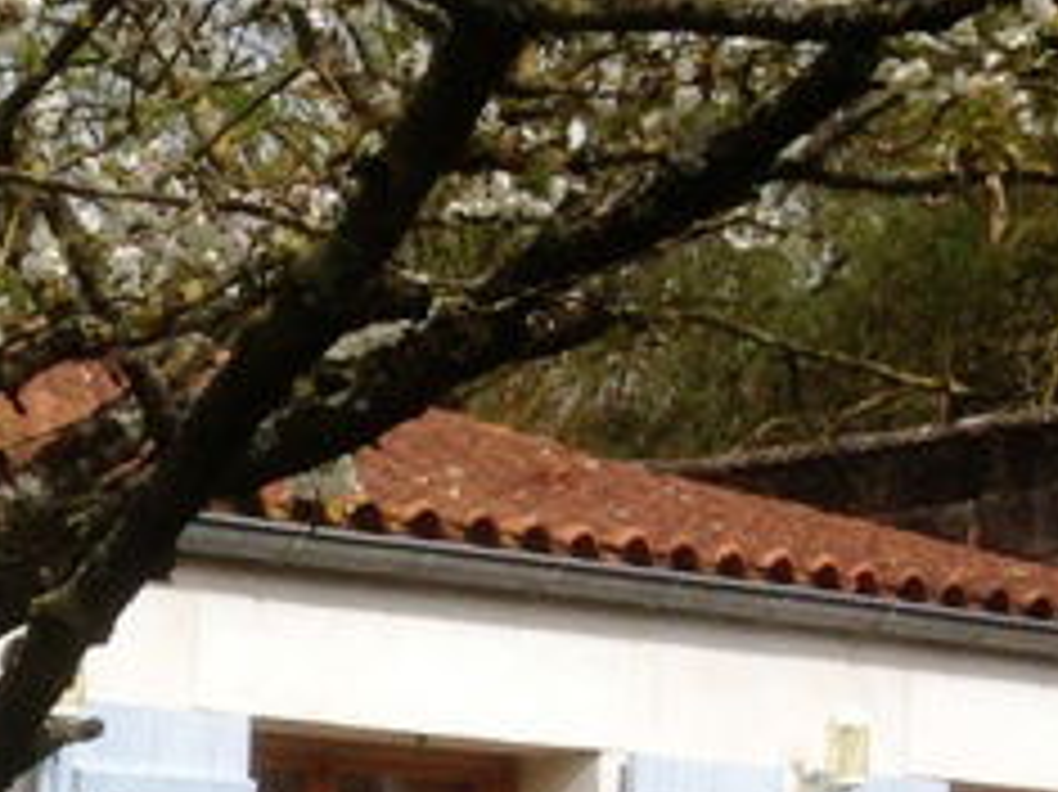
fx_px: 4399
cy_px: 1287
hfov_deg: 12.3
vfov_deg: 9.9
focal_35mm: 144
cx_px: -977
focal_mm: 4.12
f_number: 2.4
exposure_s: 1/2262
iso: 50
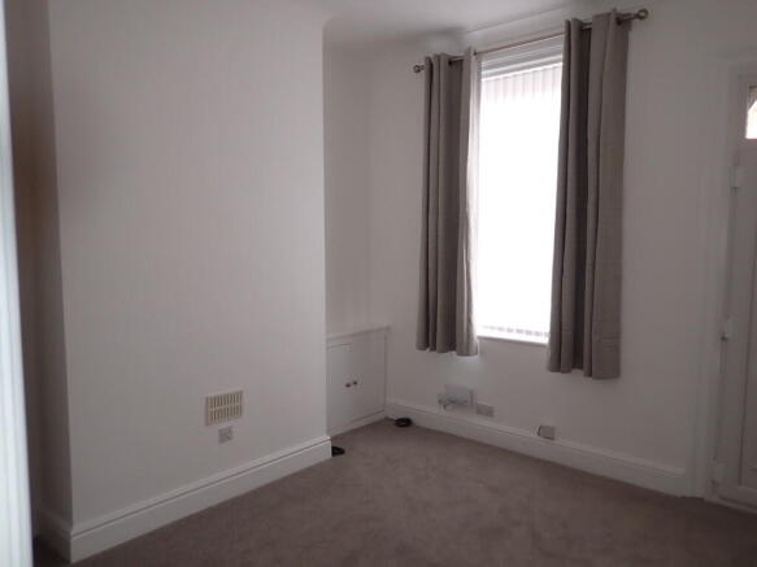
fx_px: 547
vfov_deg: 54.9
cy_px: 284
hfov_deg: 69.4
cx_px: 378
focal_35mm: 25
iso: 100
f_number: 2
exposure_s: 1/60
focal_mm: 4.5
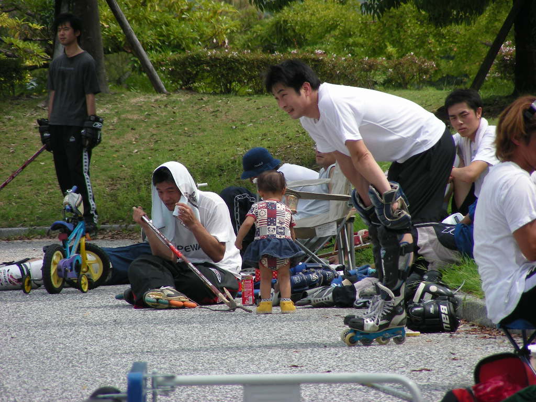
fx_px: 5884
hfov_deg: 5.2
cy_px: 201
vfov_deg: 3.9
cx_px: 268
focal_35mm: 380
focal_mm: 63.3
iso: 50
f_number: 4
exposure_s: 1/417
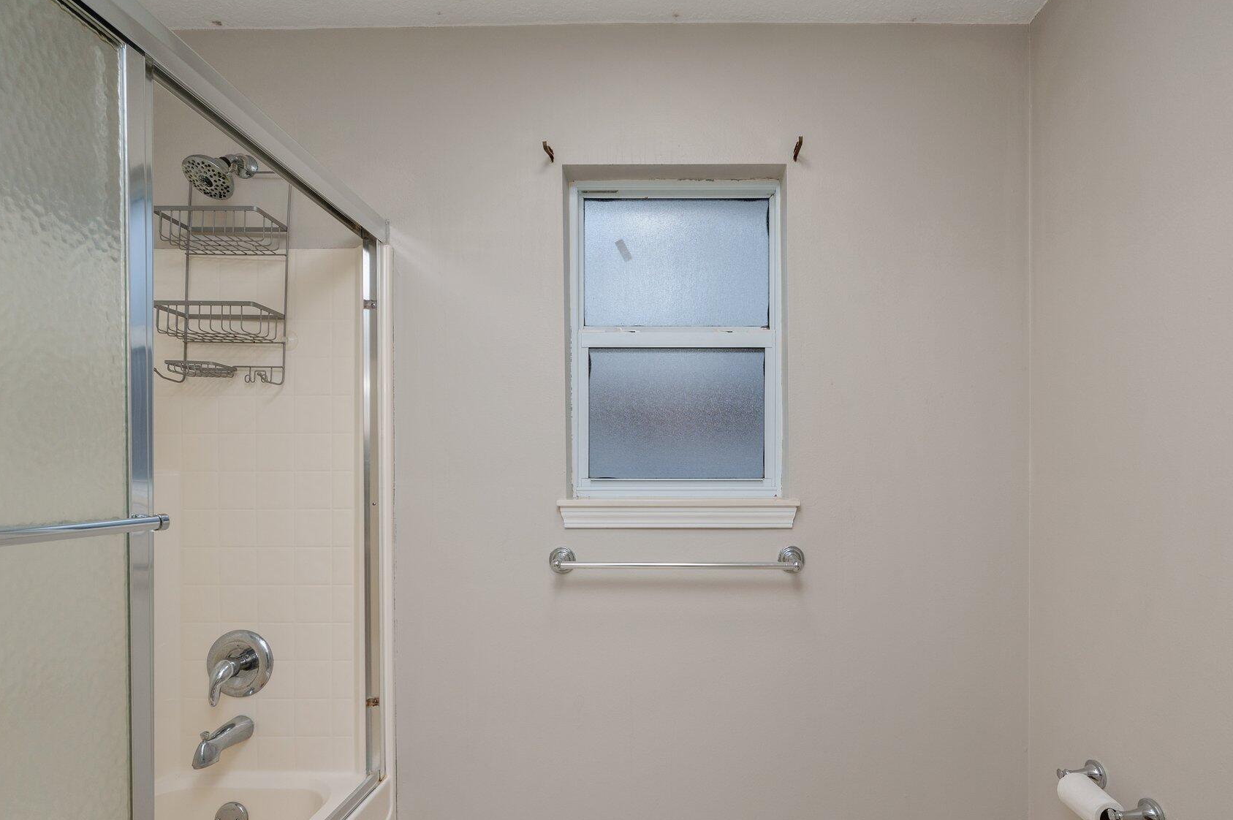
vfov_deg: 69.7
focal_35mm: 17
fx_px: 582
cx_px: 660
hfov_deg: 93.2
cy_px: 489
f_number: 9
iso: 160
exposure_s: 1/50
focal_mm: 14
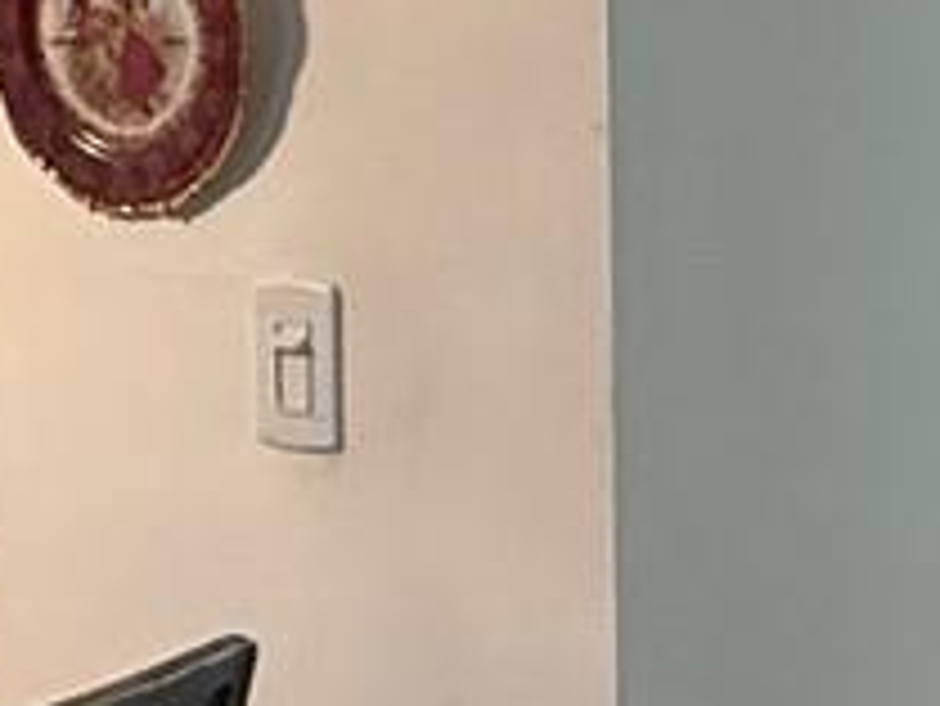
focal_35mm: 107
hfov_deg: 18.0
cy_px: 418
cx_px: 76
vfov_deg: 13.8
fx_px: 2907
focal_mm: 2.22
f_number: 2.2
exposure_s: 1/60
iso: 320
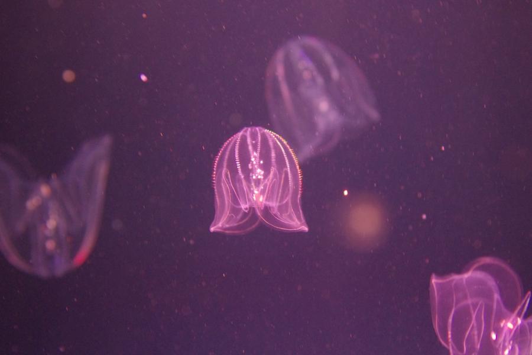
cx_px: 266
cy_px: 178
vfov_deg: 12.2
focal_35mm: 112
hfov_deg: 18.3
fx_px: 1655
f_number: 4
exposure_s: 1/20
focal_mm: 75
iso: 2500
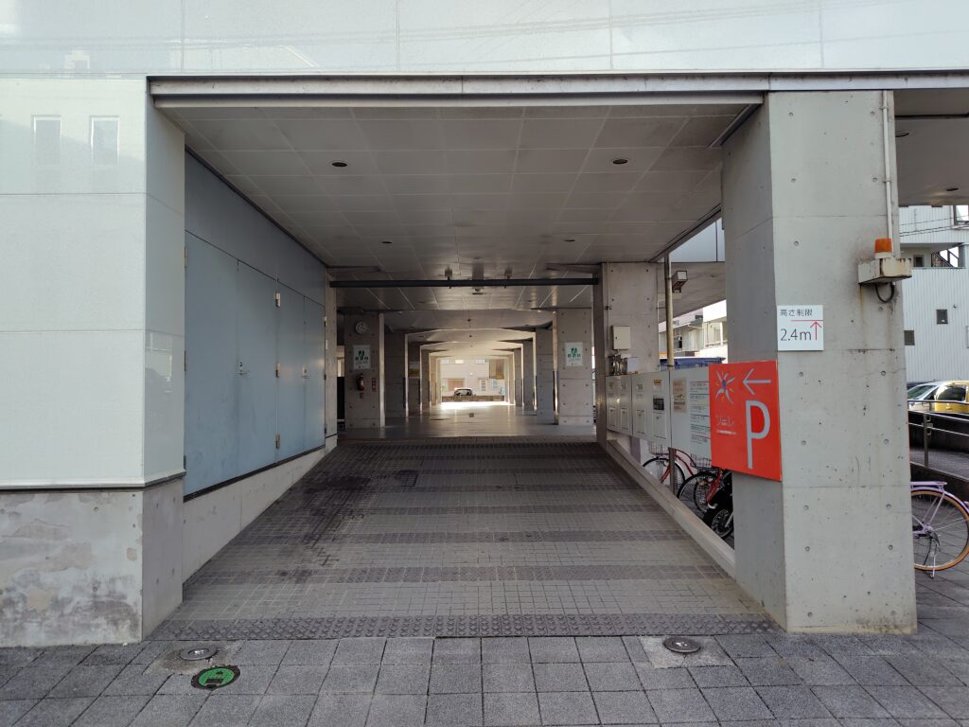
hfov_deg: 73.9
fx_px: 644
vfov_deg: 58.9
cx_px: 484
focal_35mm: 23
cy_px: 364
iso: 50
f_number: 1.9
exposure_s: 1/276
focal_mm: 5.6
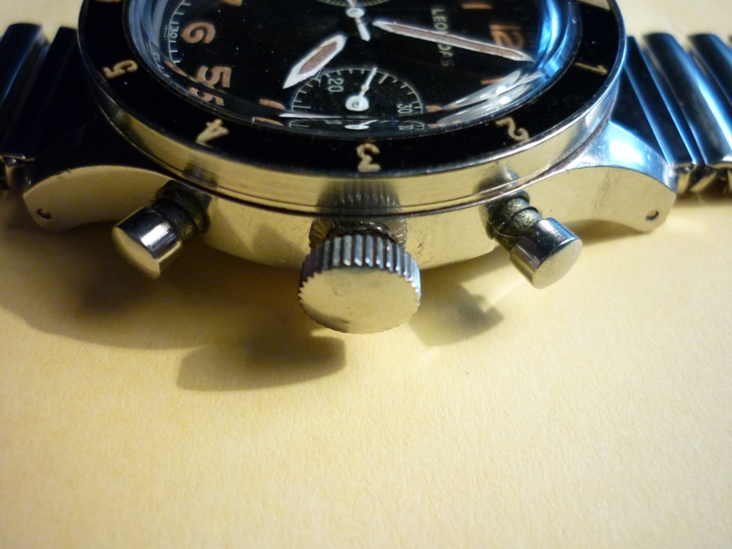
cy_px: 274
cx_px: 366
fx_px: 698
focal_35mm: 33
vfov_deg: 42.9
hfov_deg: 55.4
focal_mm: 5.5
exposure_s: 1/30
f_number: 2.8
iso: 250
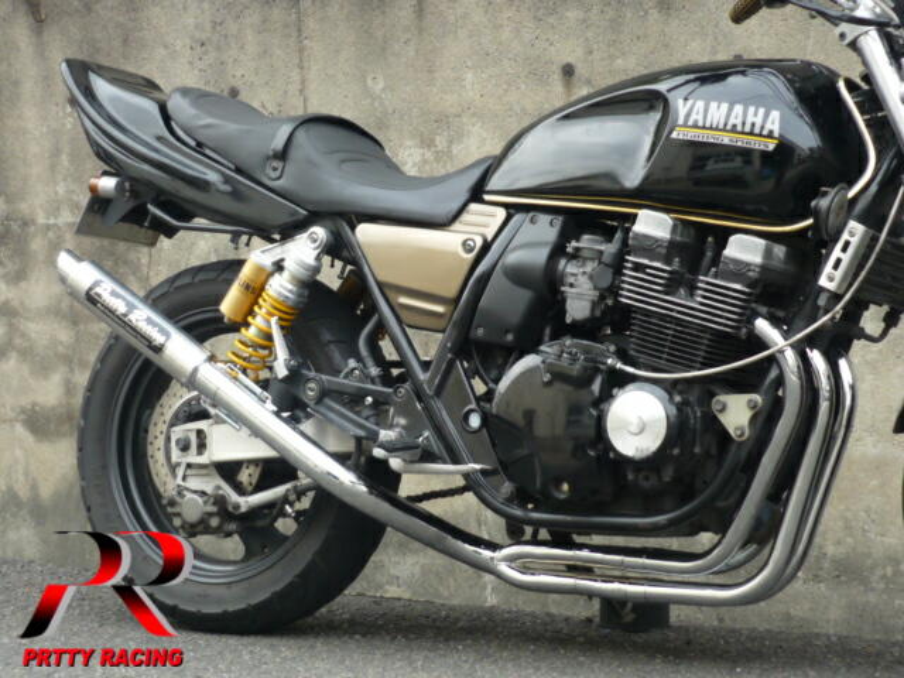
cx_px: 452
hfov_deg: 26.0
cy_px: 339
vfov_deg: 19.6
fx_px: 1959
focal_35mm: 75
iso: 100
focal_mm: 7.8
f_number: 3.1
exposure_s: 1/100
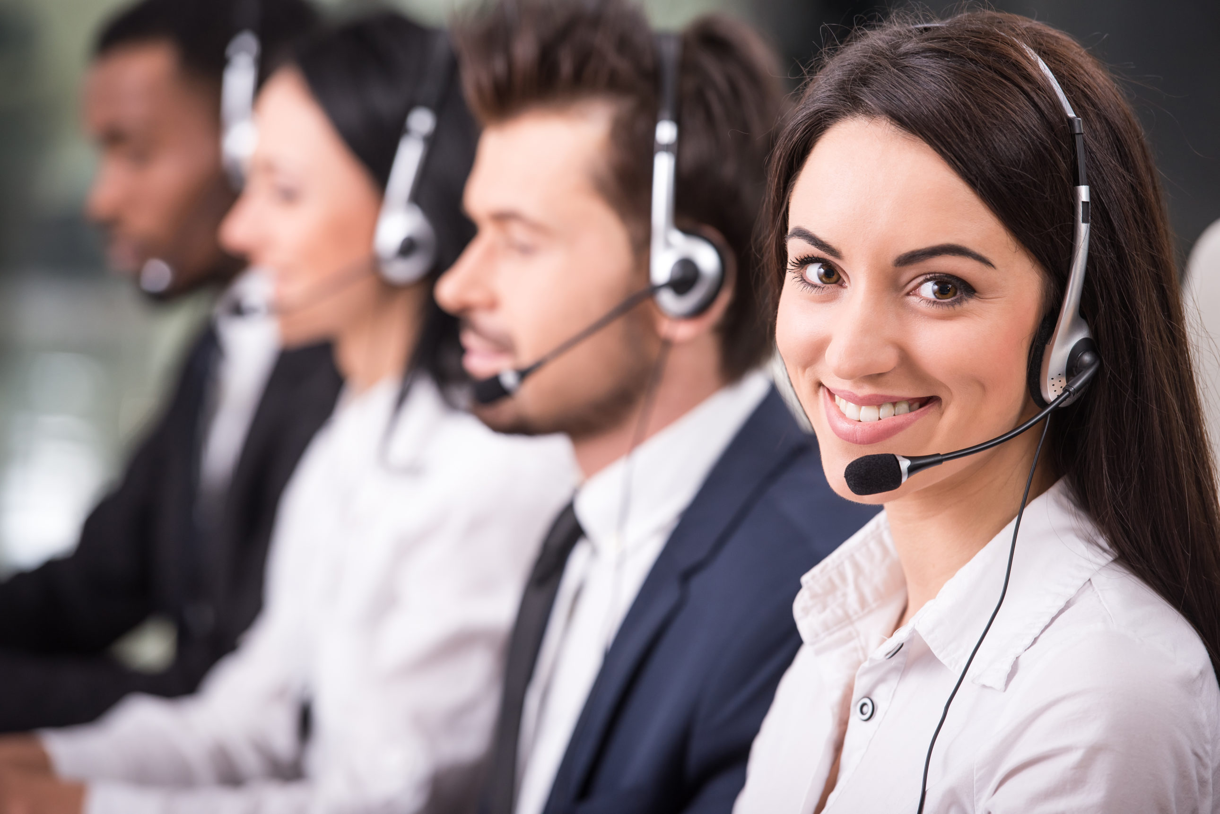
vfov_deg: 7.9
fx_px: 5932
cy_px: 407
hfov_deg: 11.7
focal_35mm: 175
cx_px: 610
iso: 400
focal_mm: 175
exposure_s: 1/125
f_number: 4
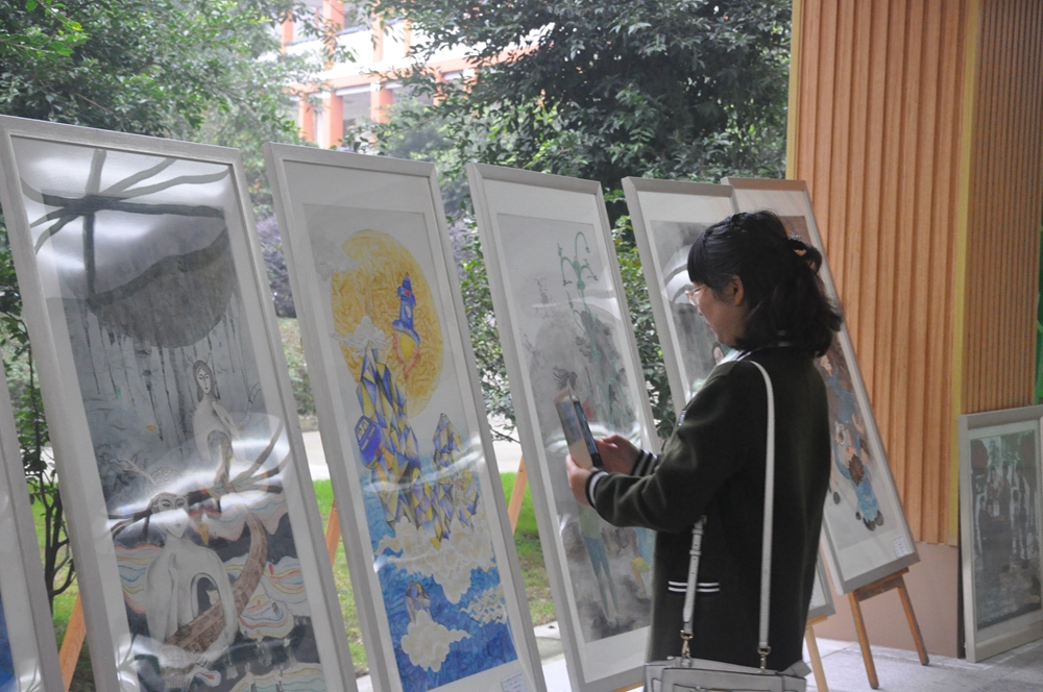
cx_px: 522
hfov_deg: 28.1
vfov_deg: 18.9
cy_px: 346
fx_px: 2083
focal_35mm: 72
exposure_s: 1/45
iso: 2000
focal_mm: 48
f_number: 6.7
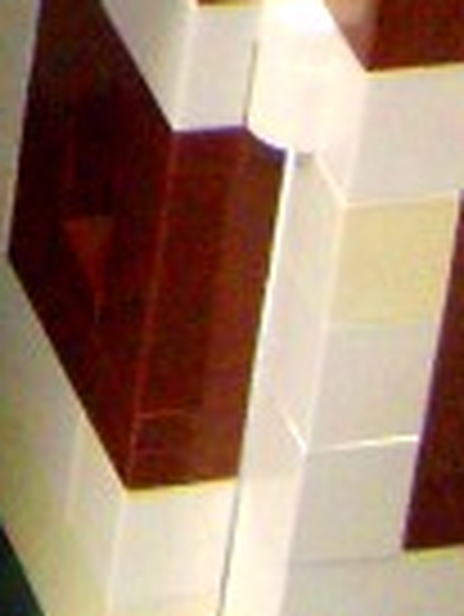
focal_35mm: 261
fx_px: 4657
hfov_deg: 5.4
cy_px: -1403
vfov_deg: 6.7
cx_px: -914
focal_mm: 5.8
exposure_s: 1/45
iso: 200
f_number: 2.8
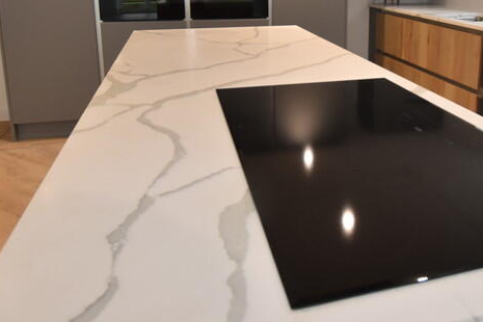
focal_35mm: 33
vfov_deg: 38.4
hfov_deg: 55.8
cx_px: 328
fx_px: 443
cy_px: 63
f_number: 5
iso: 800
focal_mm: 10
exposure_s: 1/100
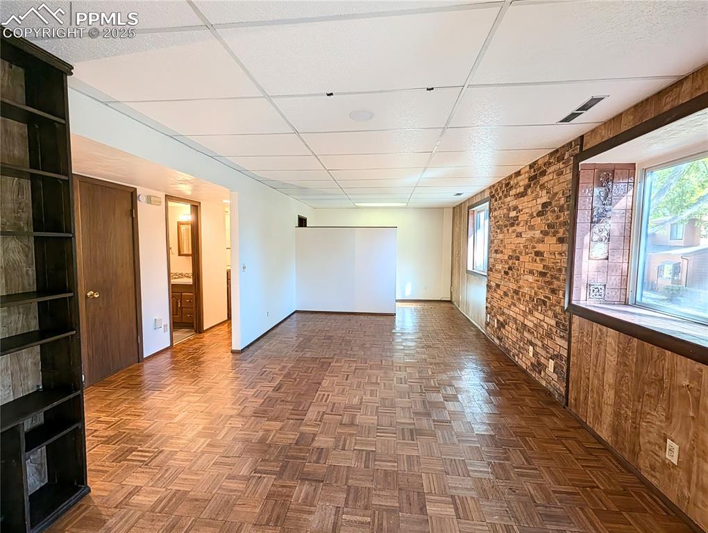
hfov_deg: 106.1
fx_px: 266
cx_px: 354
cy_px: 266
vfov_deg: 90.1
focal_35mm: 13
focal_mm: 1.95
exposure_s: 1/40
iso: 44
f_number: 2.2
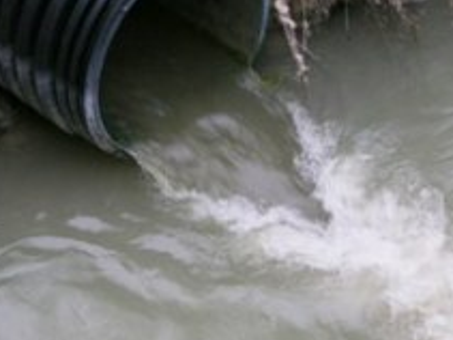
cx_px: 245
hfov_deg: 7.0
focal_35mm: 285
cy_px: 112
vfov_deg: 5.2
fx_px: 3728
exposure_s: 1/60
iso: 50
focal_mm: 37.7
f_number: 3.9
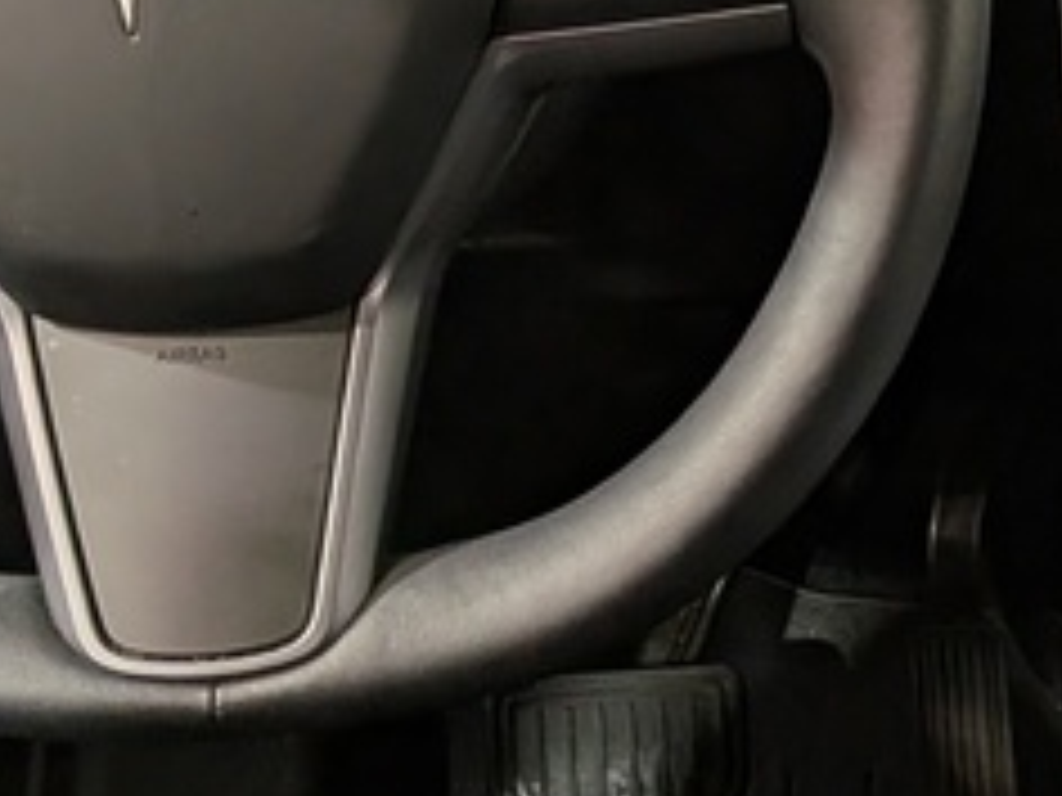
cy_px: 639
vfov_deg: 14.2
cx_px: 1404
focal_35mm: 104
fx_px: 3191
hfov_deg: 17.6
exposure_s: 1/25
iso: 58
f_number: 1.7
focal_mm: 4.53
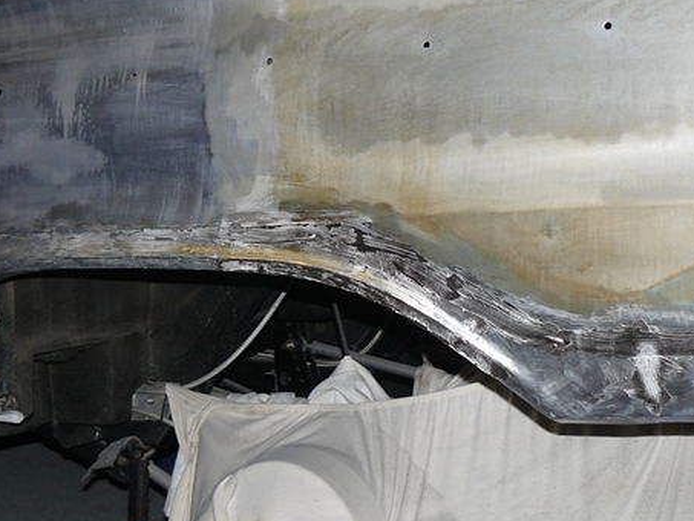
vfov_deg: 23.9
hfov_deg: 31.5
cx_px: 262
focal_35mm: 61
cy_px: 167
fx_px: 1223
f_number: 2.8
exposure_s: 1/30
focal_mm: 6
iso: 100
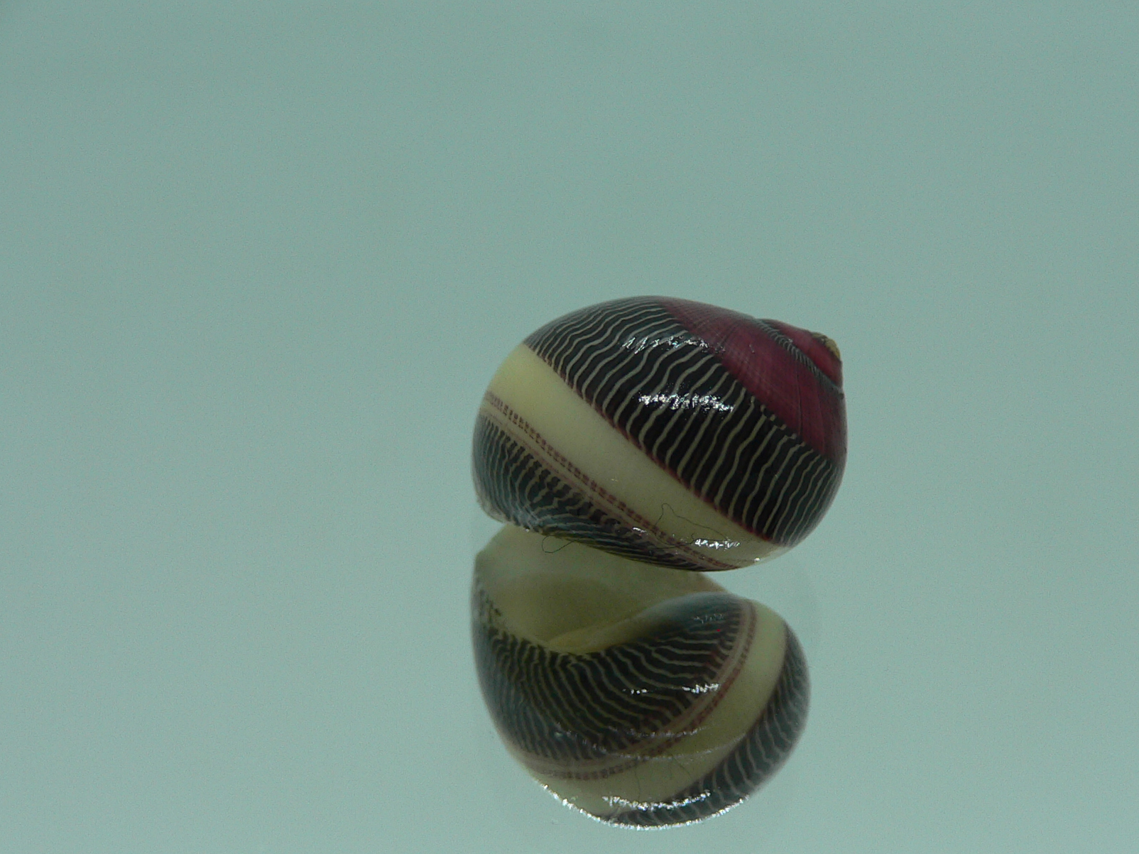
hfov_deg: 42.9
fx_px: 1448
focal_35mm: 44
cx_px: 638
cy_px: 525
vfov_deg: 32.7
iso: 80
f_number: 2.8
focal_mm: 4.6
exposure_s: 1/80
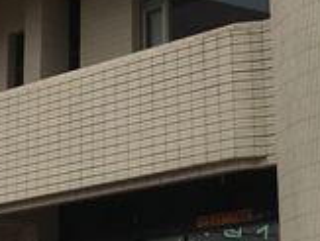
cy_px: -67
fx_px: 1316
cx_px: 222
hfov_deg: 13.8
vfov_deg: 10.3
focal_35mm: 142
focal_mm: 4.15
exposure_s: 1/2404
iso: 25
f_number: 2.2
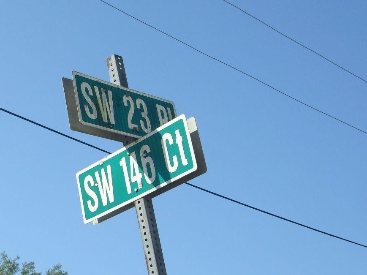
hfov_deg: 27.5
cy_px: 154
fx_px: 742
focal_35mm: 70
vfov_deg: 21.0
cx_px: 107
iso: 100
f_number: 8
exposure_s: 1/250
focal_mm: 6.2
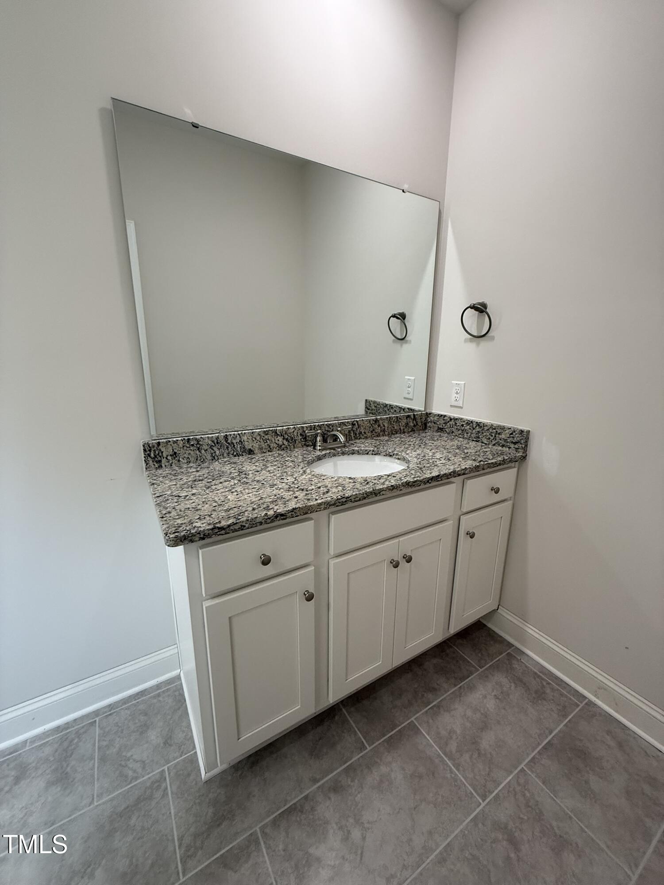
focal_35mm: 14
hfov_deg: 85.7
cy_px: 442
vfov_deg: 102.1
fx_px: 358
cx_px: 332
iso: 200
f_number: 2.2
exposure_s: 1/120
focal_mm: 2.22
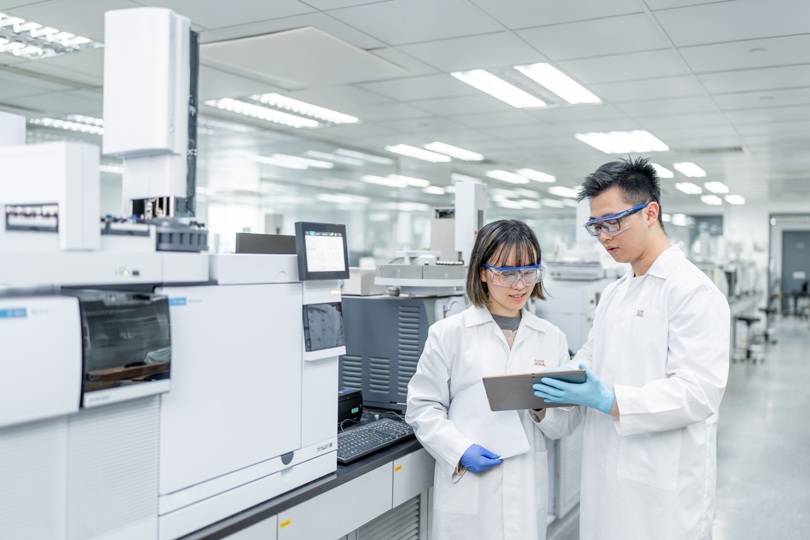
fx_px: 787
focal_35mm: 35
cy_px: 270
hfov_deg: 54.4
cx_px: 405
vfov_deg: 37.9
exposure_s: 1/60
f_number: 1.4
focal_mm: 35
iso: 100
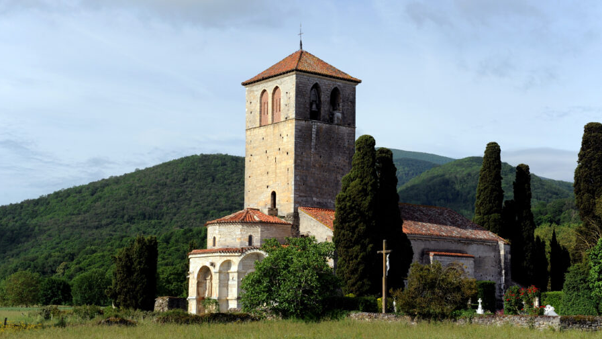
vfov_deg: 19.1
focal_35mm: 63
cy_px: 153
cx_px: 301
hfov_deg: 33.3
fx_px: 1006
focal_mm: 60
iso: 200
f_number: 8
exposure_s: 1/640
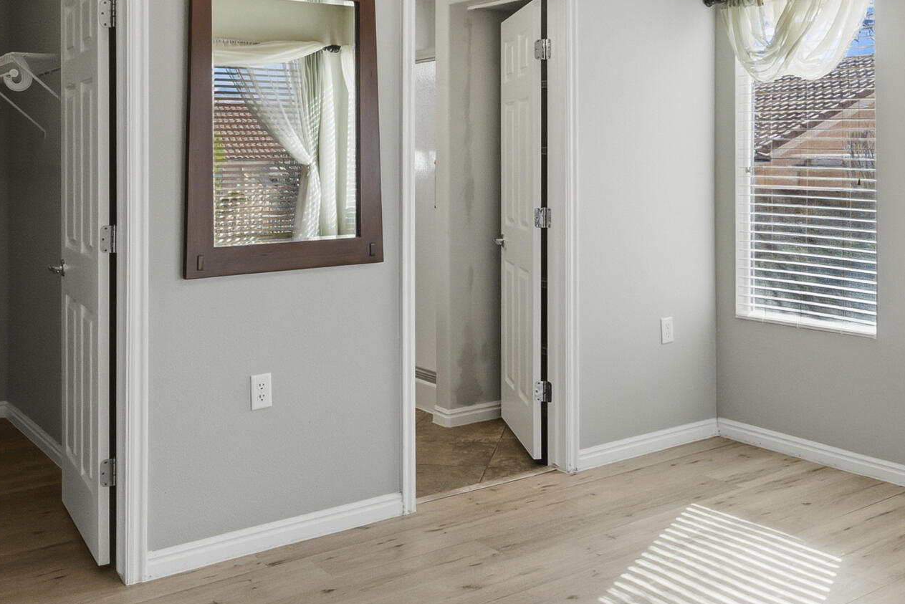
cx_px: 494
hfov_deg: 50.6
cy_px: 167
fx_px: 956
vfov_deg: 34.5
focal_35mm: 38
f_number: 4.5
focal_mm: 16
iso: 800
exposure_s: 1/8000
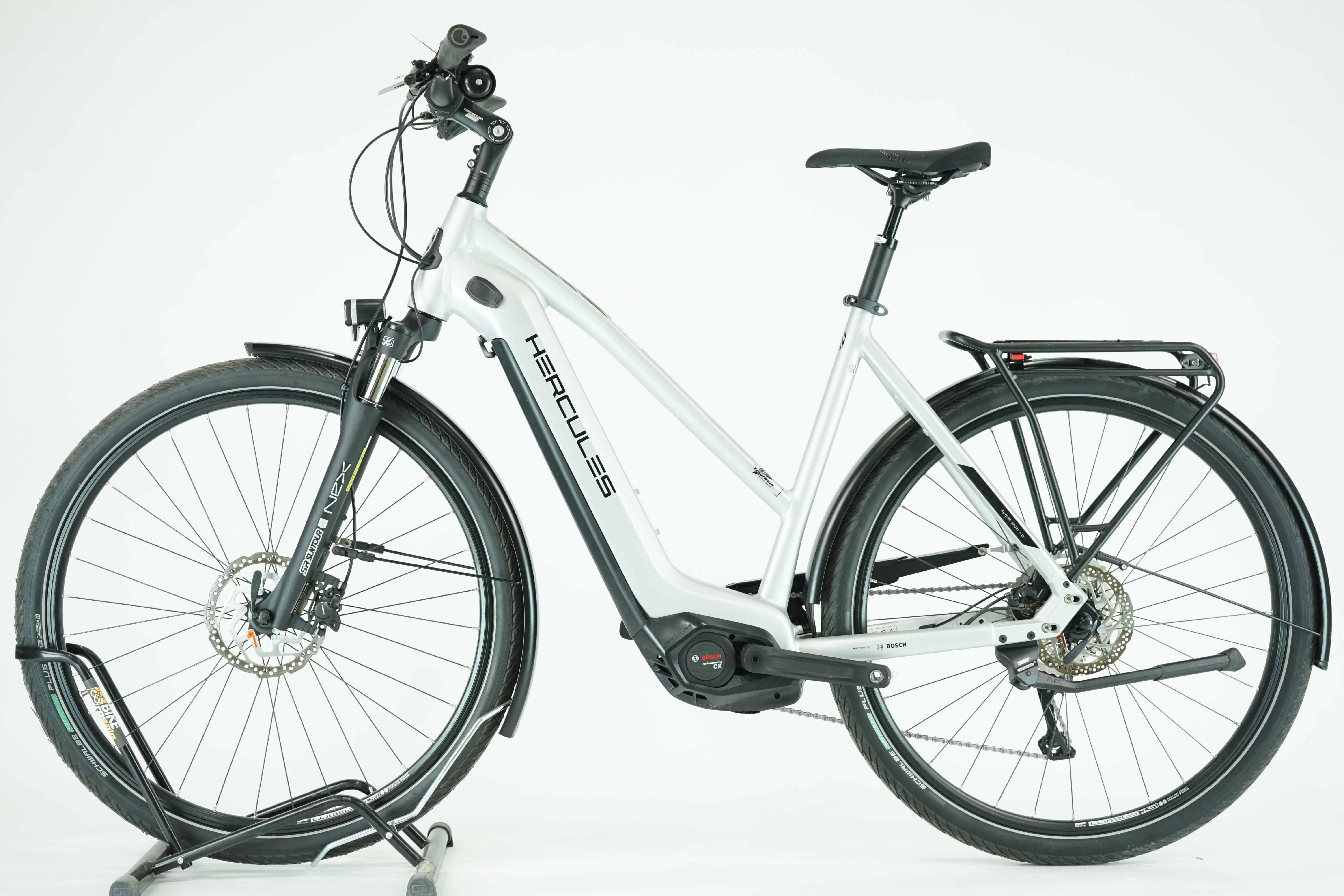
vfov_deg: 23.8
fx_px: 2128
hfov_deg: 35.1
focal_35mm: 57
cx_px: 672
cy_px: 448
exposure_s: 1/200
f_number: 5
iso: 2000
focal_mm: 57
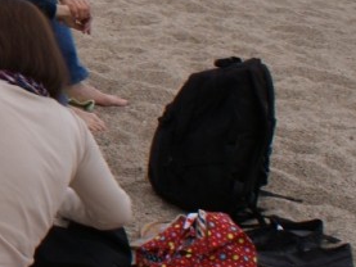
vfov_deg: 11.8
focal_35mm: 125
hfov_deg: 13.8
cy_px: 17
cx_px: -321
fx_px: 1286
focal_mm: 20
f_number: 8
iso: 100
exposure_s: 1/60
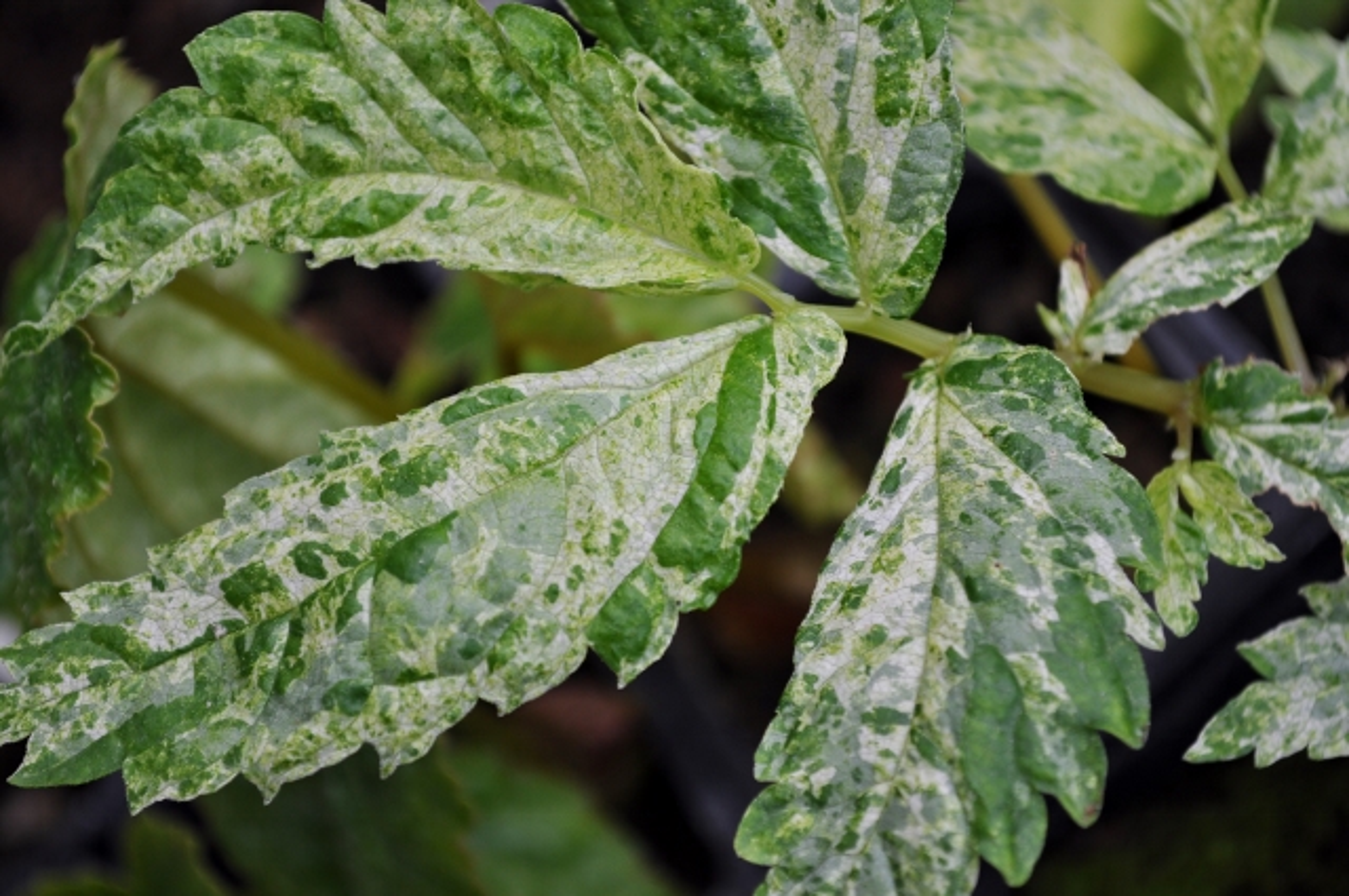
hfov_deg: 24.6
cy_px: 448
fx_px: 3088
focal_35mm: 82
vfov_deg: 16.5
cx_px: 674
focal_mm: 55
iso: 320
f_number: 5.6
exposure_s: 1/125
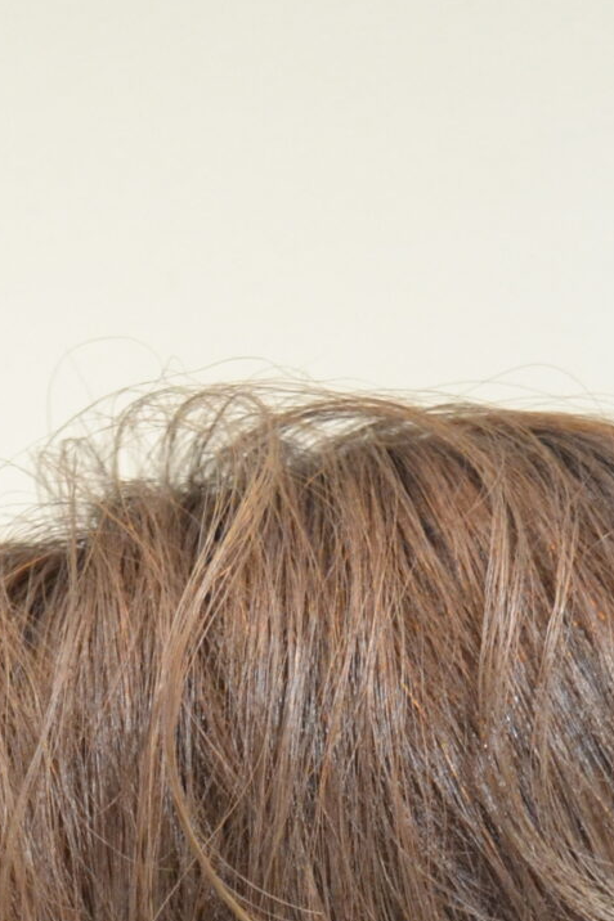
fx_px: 3020
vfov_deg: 15.6
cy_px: 1496
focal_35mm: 118
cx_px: 383
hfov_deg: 11.6
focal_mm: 22
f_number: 4.5
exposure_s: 1/80
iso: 1600
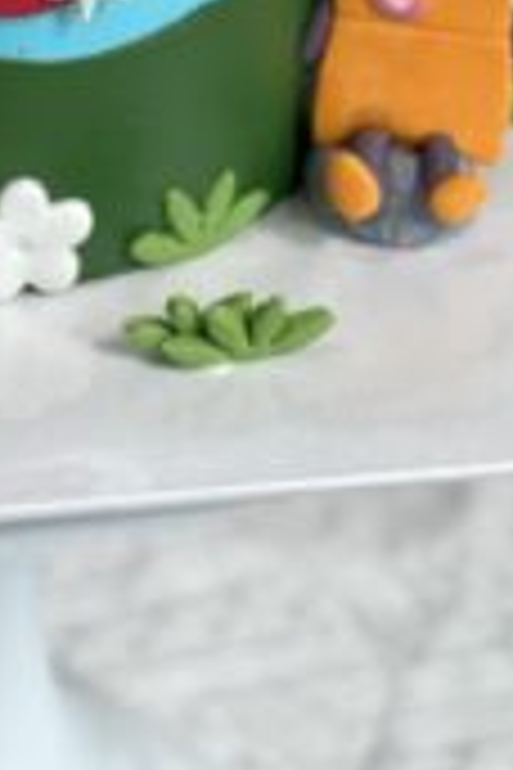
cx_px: -18
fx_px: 4424
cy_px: -399
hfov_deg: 6.6
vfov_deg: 9.6
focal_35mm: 207
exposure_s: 1/121
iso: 64
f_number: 2.2
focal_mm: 7.5
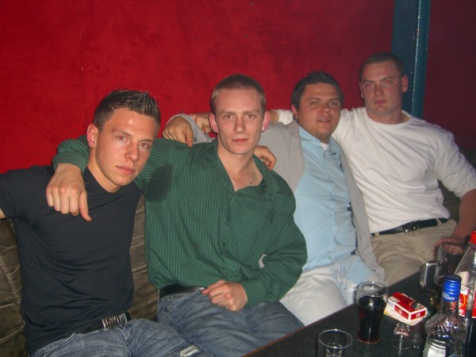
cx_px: 238
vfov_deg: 37.7
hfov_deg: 49.0
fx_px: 523
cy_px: 178
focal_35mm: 38
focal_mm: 7.9
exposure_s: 1/60
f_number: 2.8
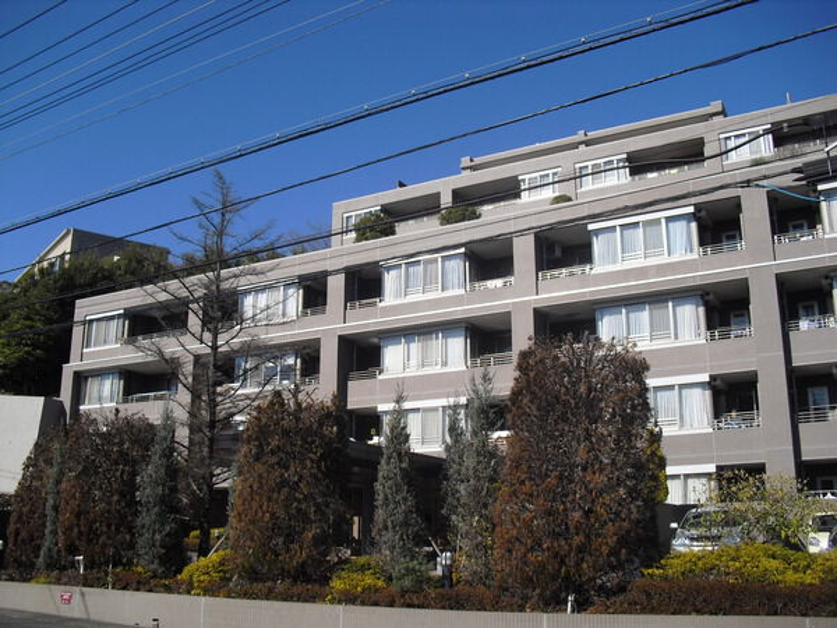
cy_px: 314
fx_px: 870
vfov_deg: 39.7
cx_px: 418
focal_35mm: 36
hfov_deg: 51.4
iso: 64
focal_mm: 6.3
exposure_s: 1/160
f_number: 7.8
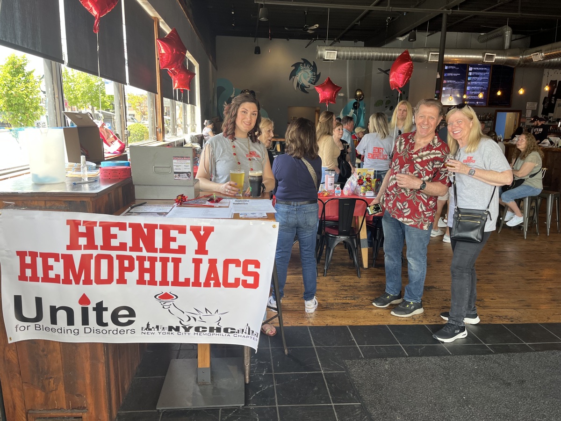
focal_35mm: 26
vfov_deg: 53.1
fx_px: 421
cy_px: 210
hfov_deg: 67.3
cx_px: 280
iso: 64
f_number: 1.6
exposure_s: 1/122
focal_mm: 5.1
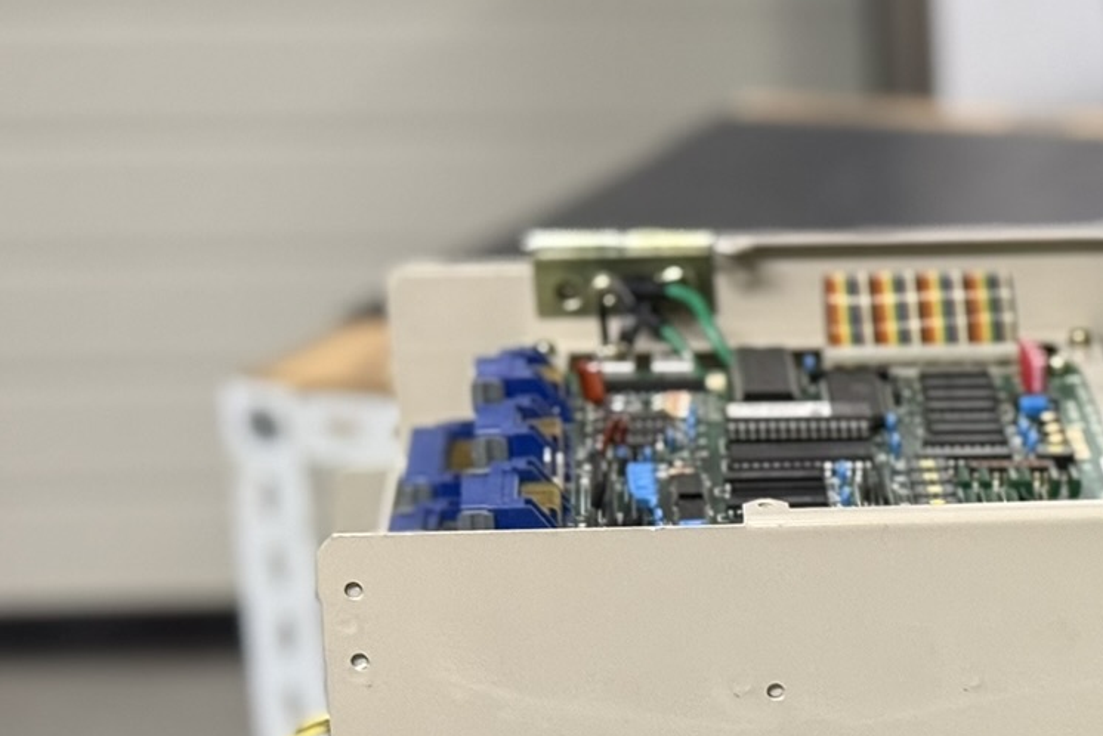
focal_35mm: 137
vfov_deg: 9.8
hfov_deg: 14.4
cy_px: 965
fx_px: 4199
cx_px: 1431
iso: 200
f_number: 1.78
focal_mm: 6.76
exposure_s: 1/50
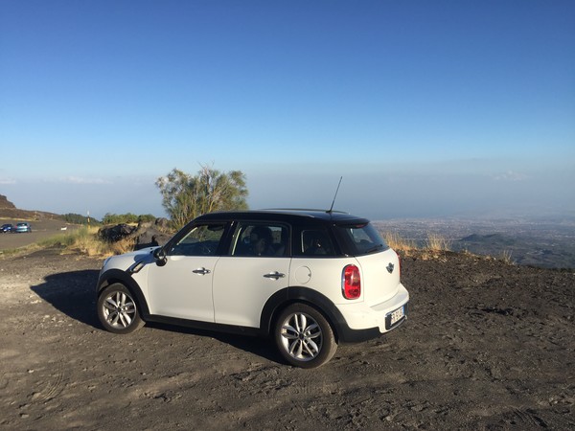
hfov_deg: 61.7
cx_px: 288
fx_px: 482
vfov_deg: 48.2
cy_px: 216
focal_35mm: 29
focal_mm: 4.15
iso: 32
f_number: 2.2
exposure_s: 1/1799
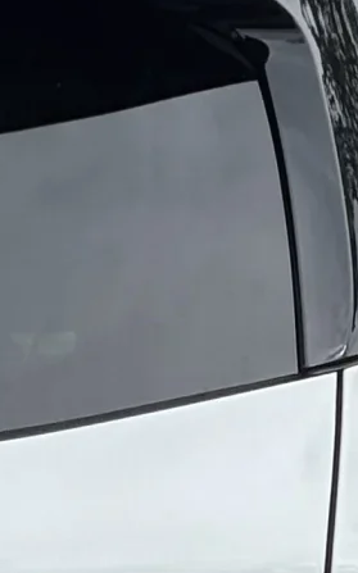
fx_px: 4938
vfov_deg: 6.6
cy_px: 818
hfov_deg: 4.1
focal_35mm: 316
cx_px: 534
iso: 40
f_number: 1.6
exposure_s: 1/1616
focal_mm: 5.96
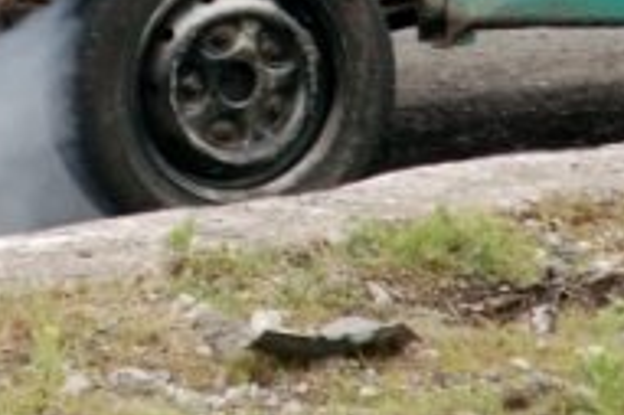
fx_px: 11753
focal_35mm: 679
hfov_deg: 3.0
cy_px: -82
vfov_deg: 2.0
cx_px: 118
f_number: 6
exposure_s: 1/250
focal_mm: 135
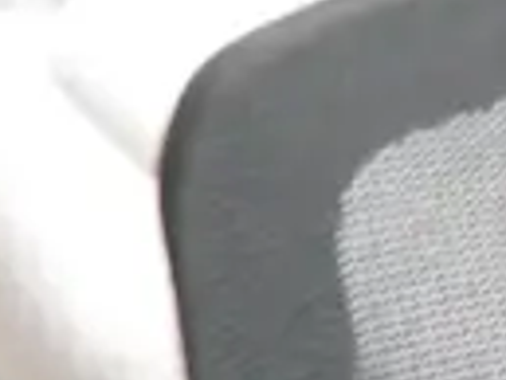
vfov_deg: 4.1
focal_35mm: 333
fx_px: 4872
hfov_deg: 5.7
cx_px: 1155
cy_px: 1653
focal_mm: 21
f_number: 4.6
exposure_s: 1/60
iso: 1000
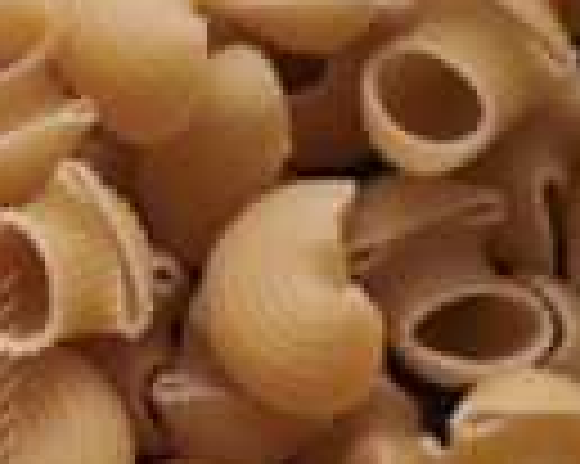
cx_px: -1106
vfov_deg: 5.2
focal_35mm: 292
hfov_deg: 6.2
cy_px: 1045
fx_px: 5009
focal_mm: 50
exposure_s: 1/100
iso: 160
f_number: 8
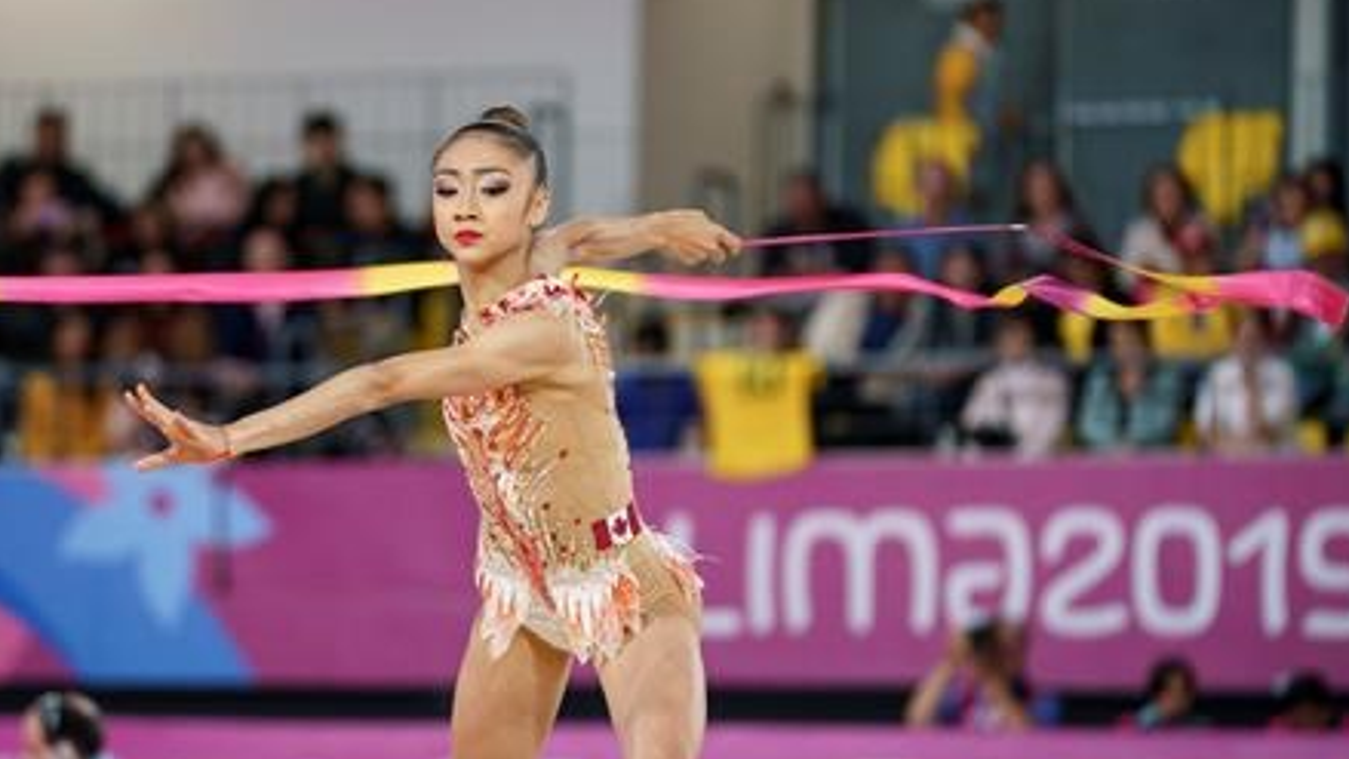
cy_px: 398
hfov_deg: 8.4
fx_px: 9158
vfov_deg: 4.7
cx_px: 449
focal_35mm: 256
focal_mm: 165
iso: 3200
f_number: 2.8
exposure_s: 1/2000
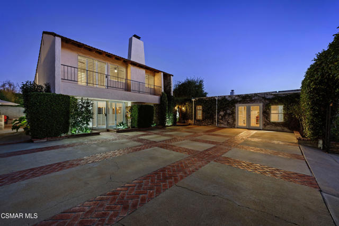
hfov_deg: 104.2
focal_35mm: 14
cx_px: 170
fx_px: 132
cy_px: 113
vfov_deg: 81.2
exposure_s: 8
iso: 400
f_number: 8
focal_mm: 14
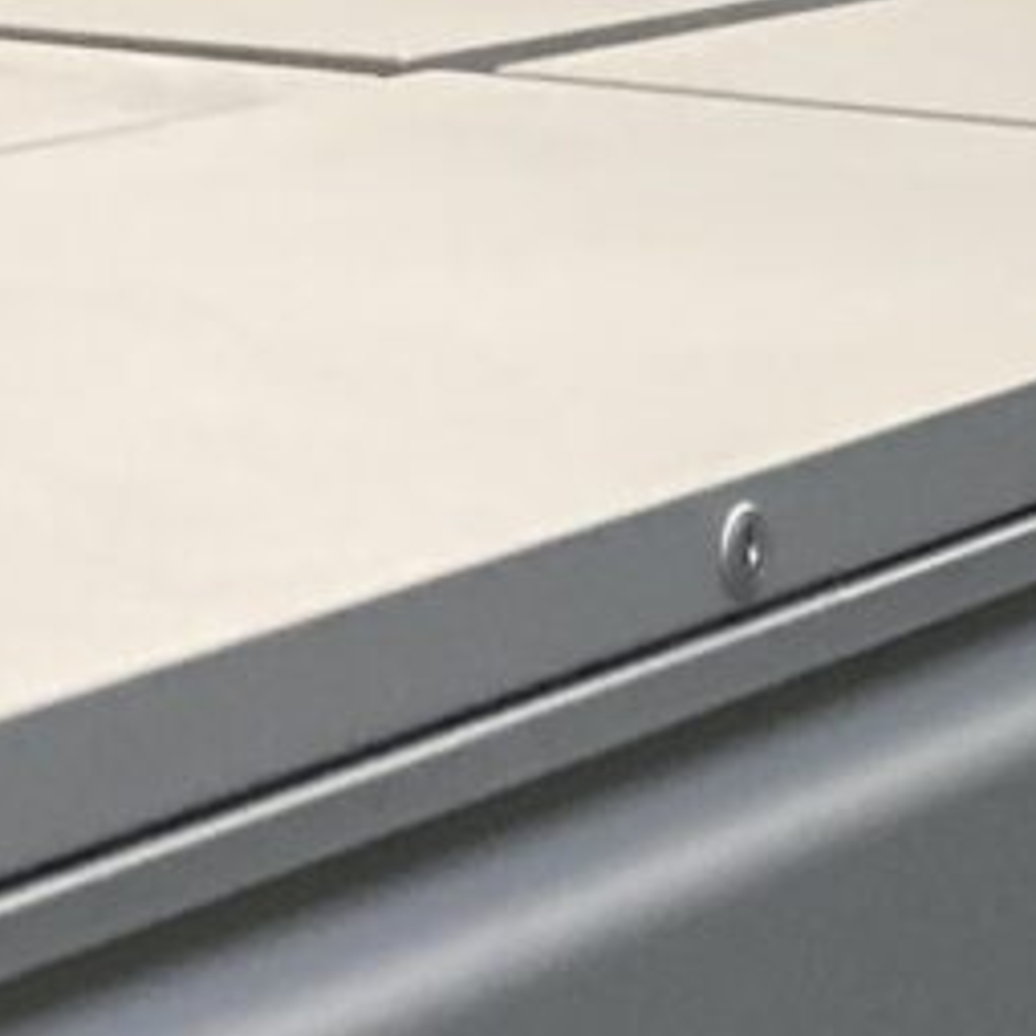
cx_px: 1190
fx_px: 5248
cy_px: 1881
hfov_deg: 11.1
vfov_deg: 10.6
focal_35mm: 155
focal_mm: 3.99
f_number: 1.8
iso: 250
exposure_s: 1/60
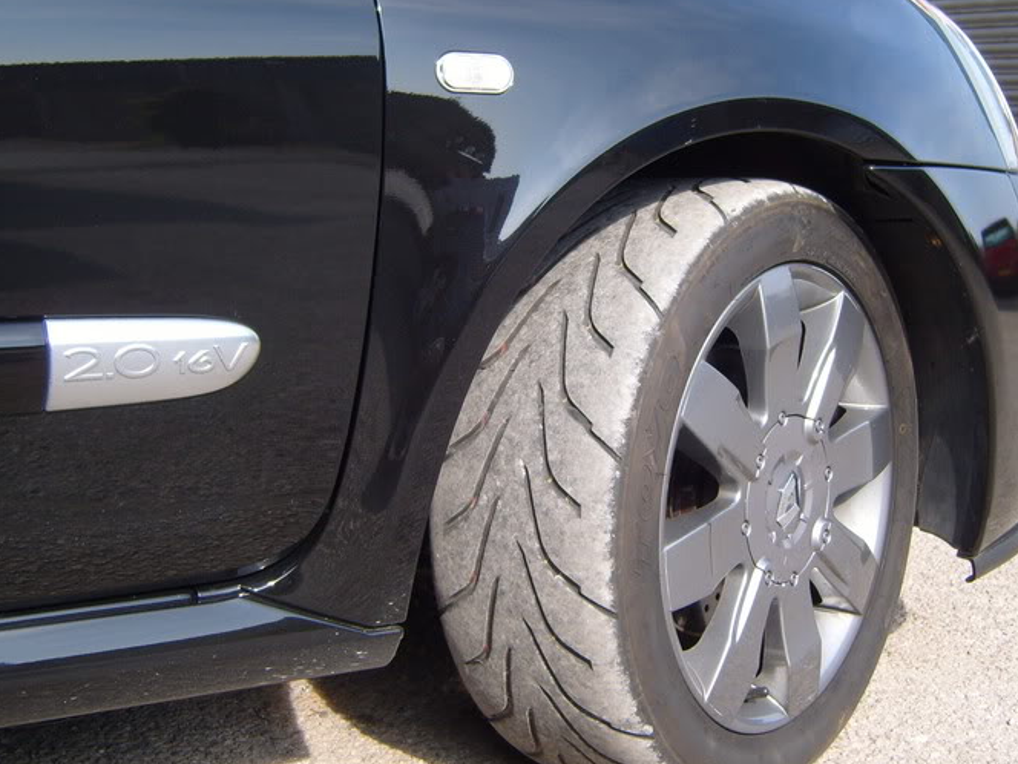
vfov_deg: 27.0
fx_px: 1588
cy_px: 374
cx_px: 507
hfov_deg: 35.5
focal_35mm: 54
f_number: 7.1
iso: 80
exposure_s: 1/60
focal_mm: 7.4
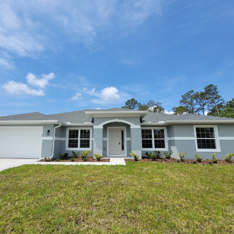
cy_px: 117
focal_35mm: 16
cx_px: 107
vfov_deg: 87.4
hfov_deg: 87.2
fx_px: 122
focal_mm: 2.2
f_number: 2.2
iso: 64
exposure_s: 1/2246
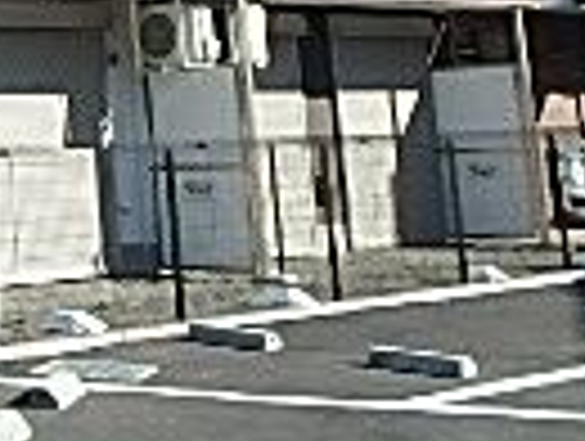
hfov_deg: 17.2
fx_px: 1744
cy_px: -342
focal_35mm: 103
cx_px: -288
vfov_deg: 13.1
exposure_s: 1/320
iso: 125
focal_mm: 3.7
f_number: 6
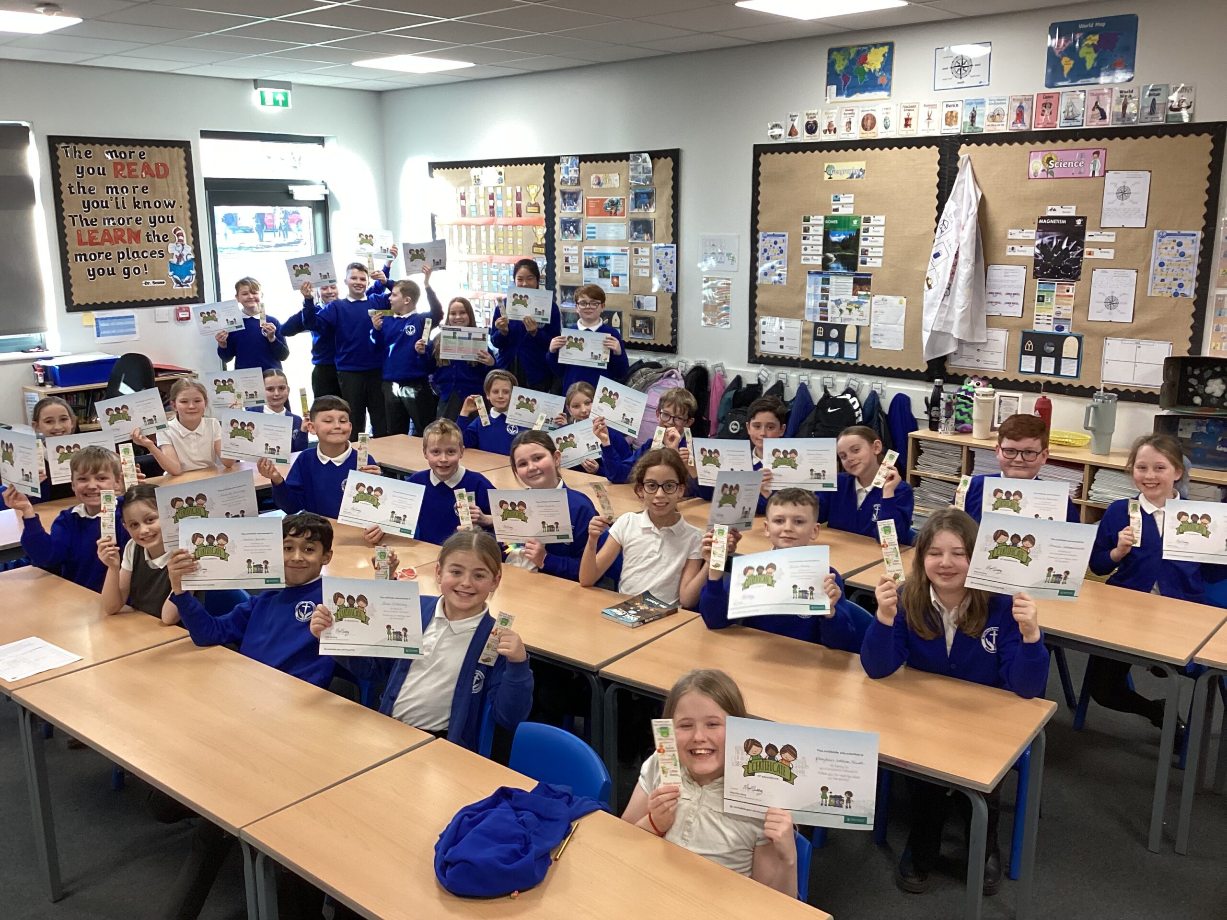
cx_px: 614
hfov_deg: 58.4
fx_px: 1099
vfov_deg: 45.4
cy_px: 460
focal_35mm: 31
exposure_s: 1/50
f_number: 2.4
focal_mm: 3.3
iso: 125
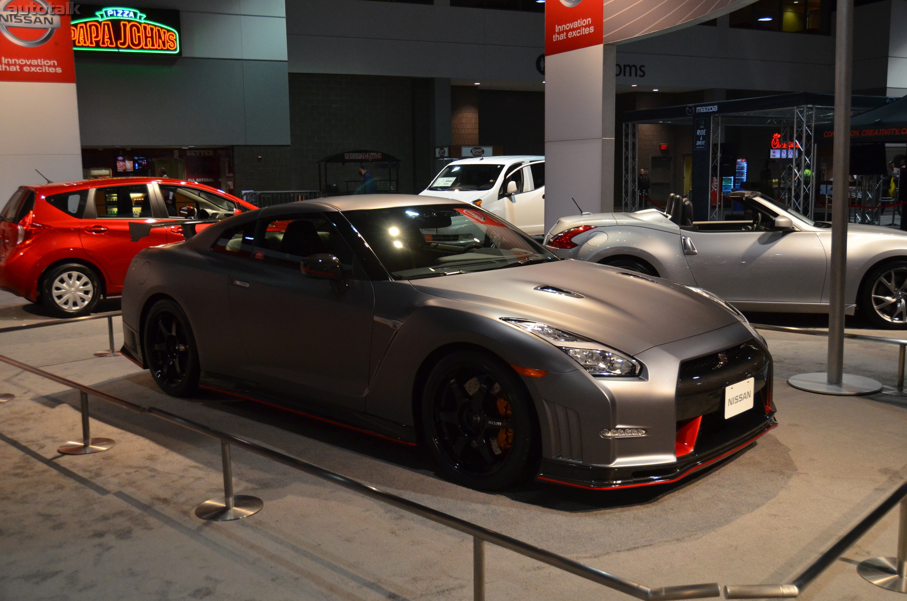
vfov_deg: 36.7
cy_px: 300
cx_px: 454
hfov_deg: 53.2
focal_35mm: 36
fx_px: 905
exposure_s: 1/320
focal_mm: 24
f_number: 3.8
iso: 1600
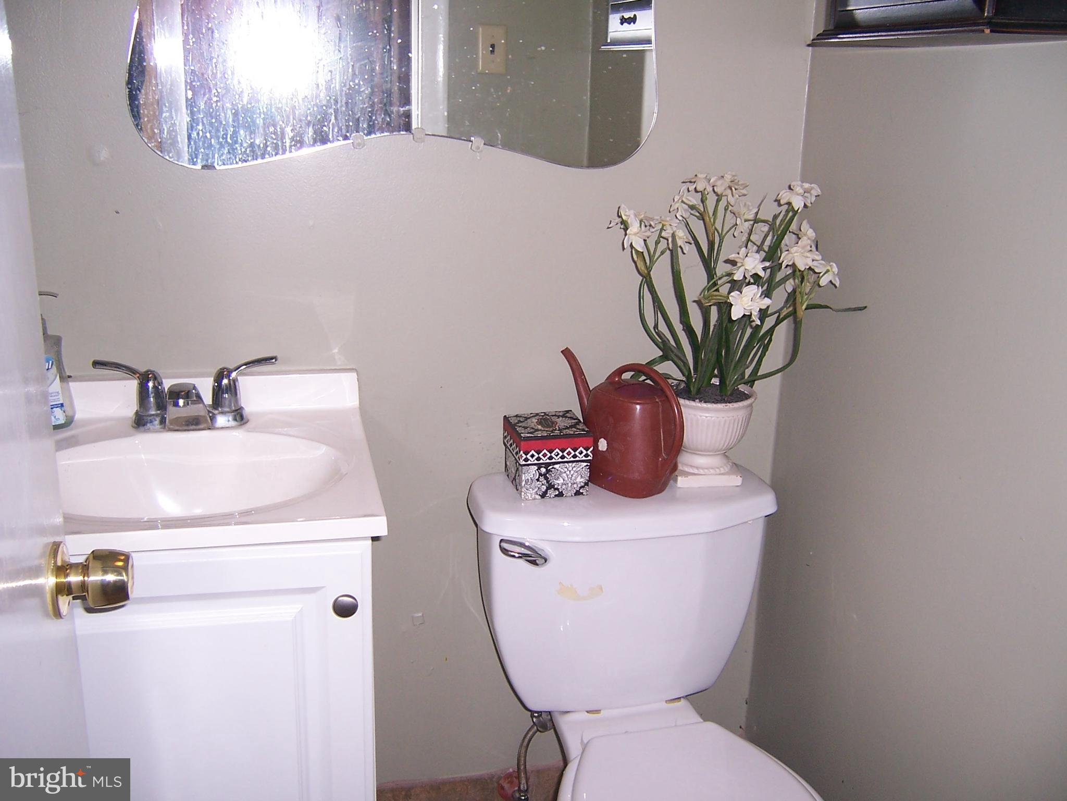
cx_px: 534
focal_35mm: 33
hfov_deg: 55.4
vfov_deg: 42.9
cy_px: 400
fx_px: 1017
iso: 80
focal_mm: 5.5
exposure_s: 1/60
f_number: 2.8
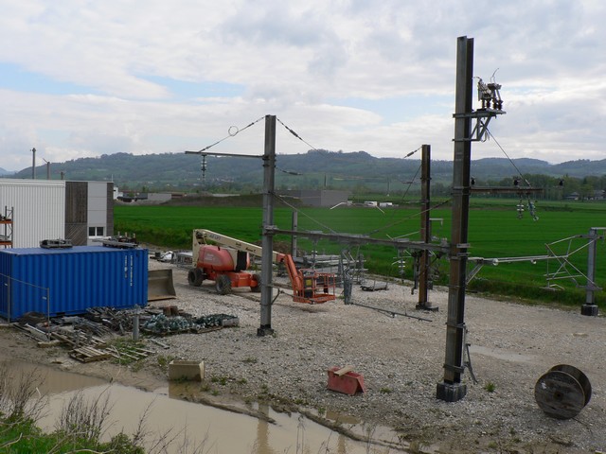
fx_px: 630
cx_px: 303
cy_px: 227
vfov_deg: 39.7
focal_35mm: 36
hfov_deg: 51.4
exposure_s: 1/400
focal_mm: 6
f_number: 4
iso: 80
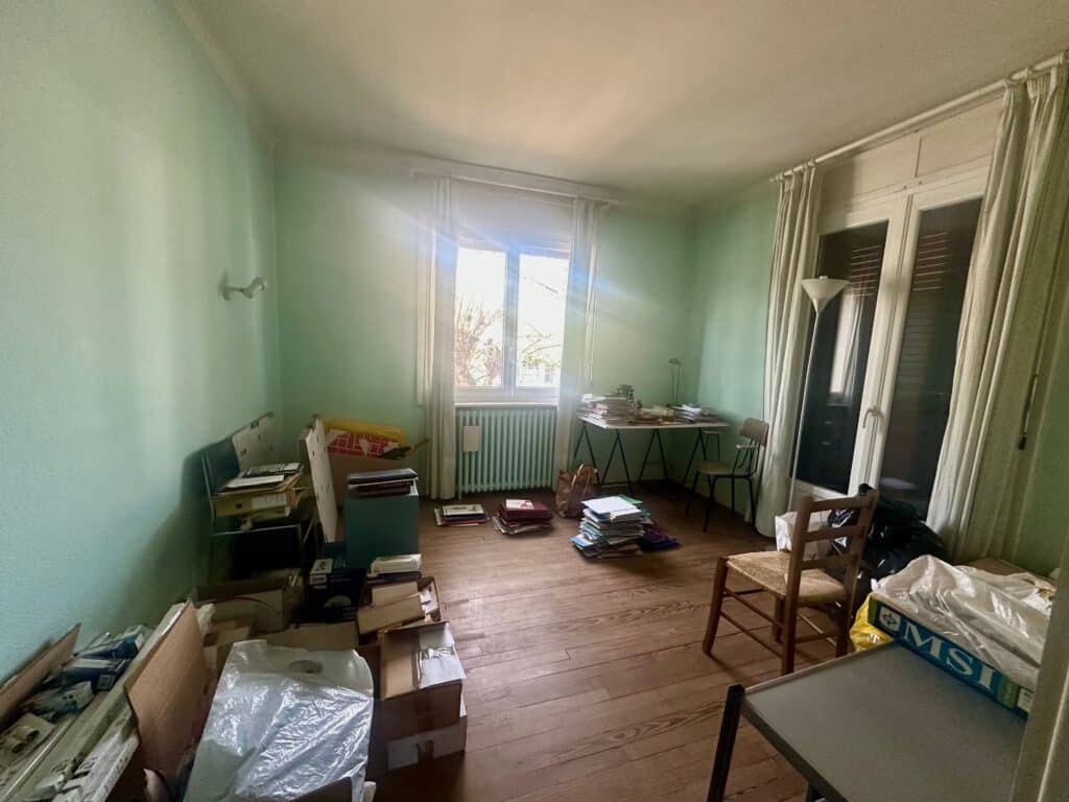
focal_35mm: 14
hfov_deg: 102.1
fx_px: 432
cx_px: 534
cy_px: 401
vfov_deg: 85.7
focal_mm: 2.22
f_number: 2.2
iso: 320
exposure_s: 1/78
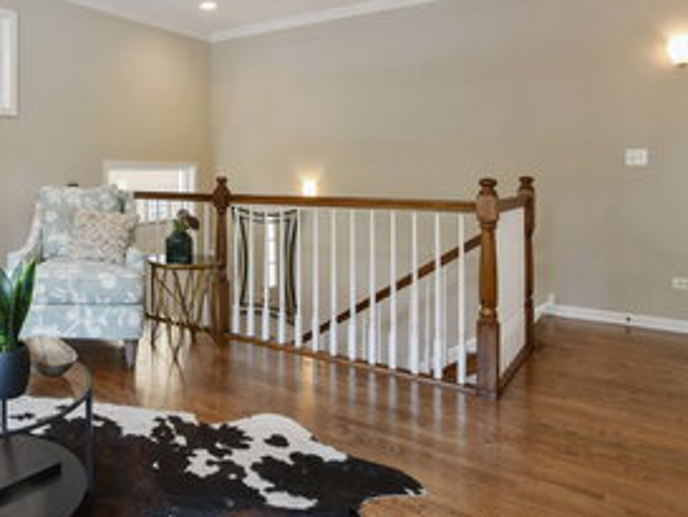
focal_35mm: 27
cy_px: 164
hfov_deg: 59.1
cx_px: 118
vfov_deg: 50.3
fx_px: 537
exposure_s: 1/13
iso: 400
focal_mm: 16
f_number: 8
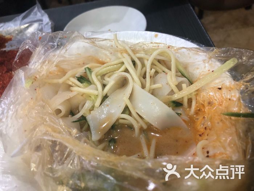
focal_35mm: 28
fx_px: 205
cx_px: 127
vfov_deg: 49.7
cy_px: 96
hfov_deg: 63.4
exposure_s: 1/17
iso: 80
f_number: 1.8
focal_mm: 3.99
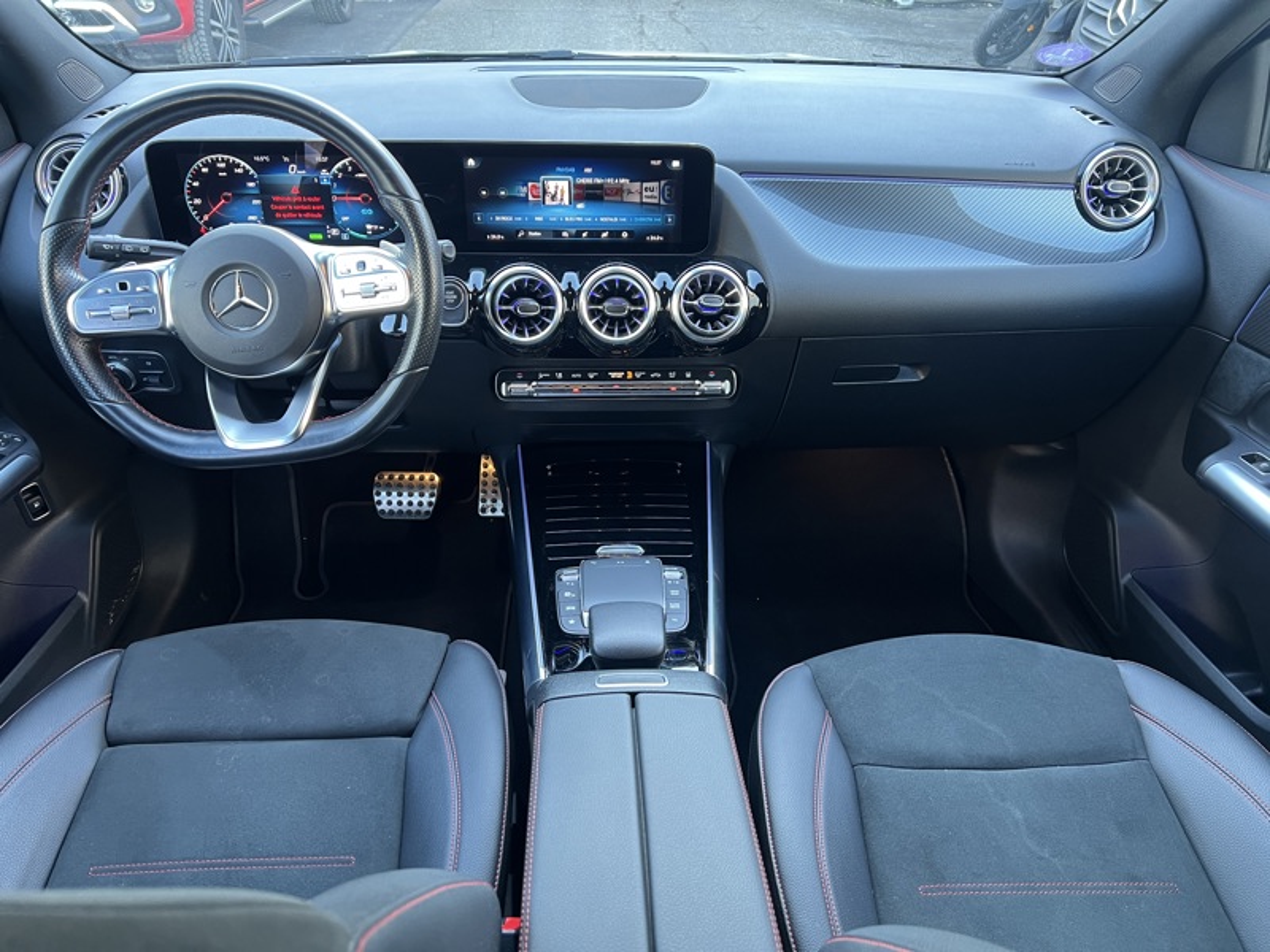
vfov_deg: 53.1
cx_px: 635
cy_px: 476
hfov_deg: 67.3
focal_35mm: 26
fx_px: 954
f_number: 1.5
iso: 125
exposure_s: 1/62
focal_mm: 5.7
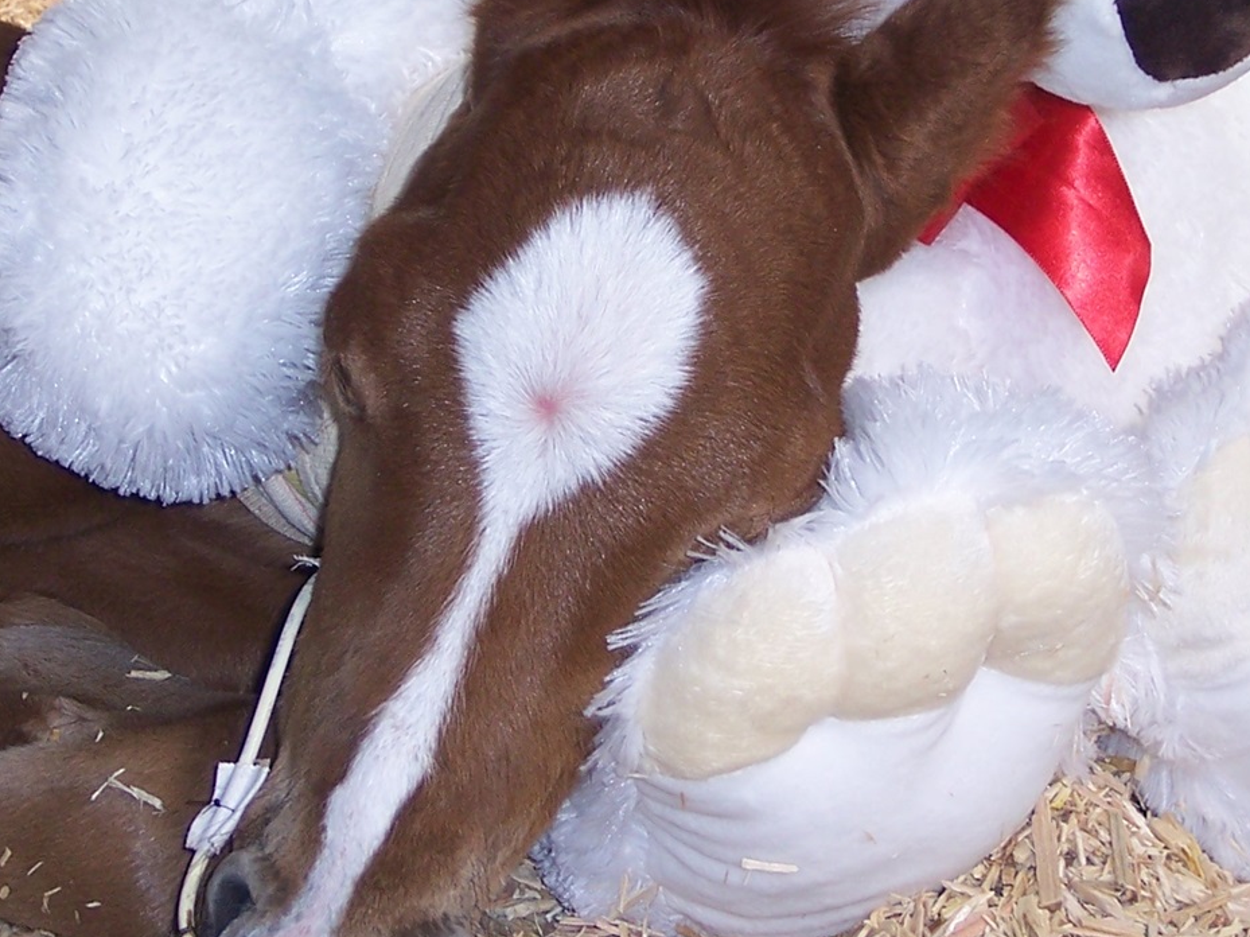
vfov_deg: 13.1
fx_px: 4043
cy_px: 141
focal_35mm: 112
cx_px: 569
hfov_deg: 17.6
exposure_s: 1/60
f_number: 3.4
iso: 100
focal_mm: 10.7
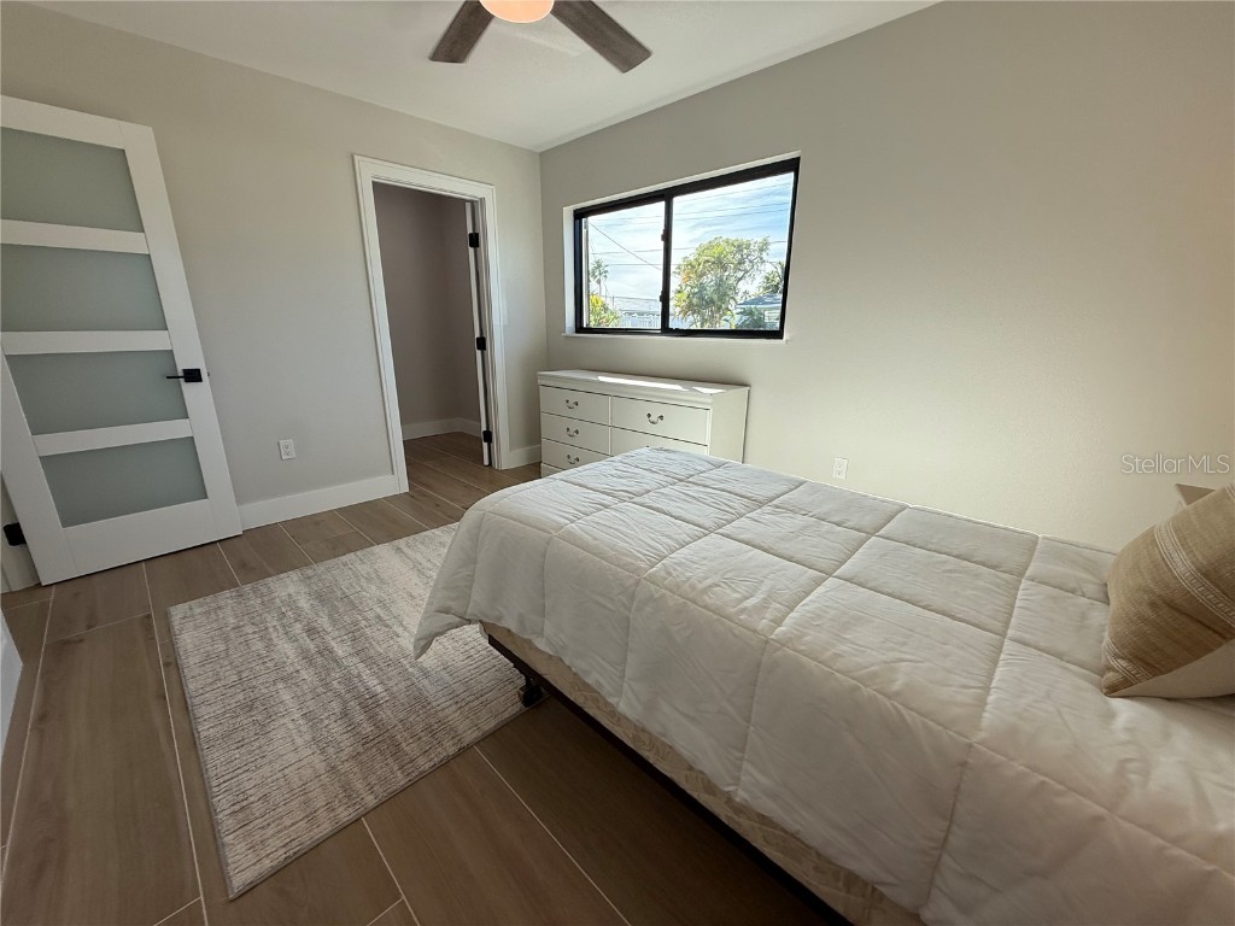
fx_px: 499
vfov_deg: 85.7
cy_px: 463
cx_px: 618
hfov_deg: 102.1
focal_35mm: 14
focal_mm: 2.22
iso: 64
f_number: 2.2
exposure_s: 1/475
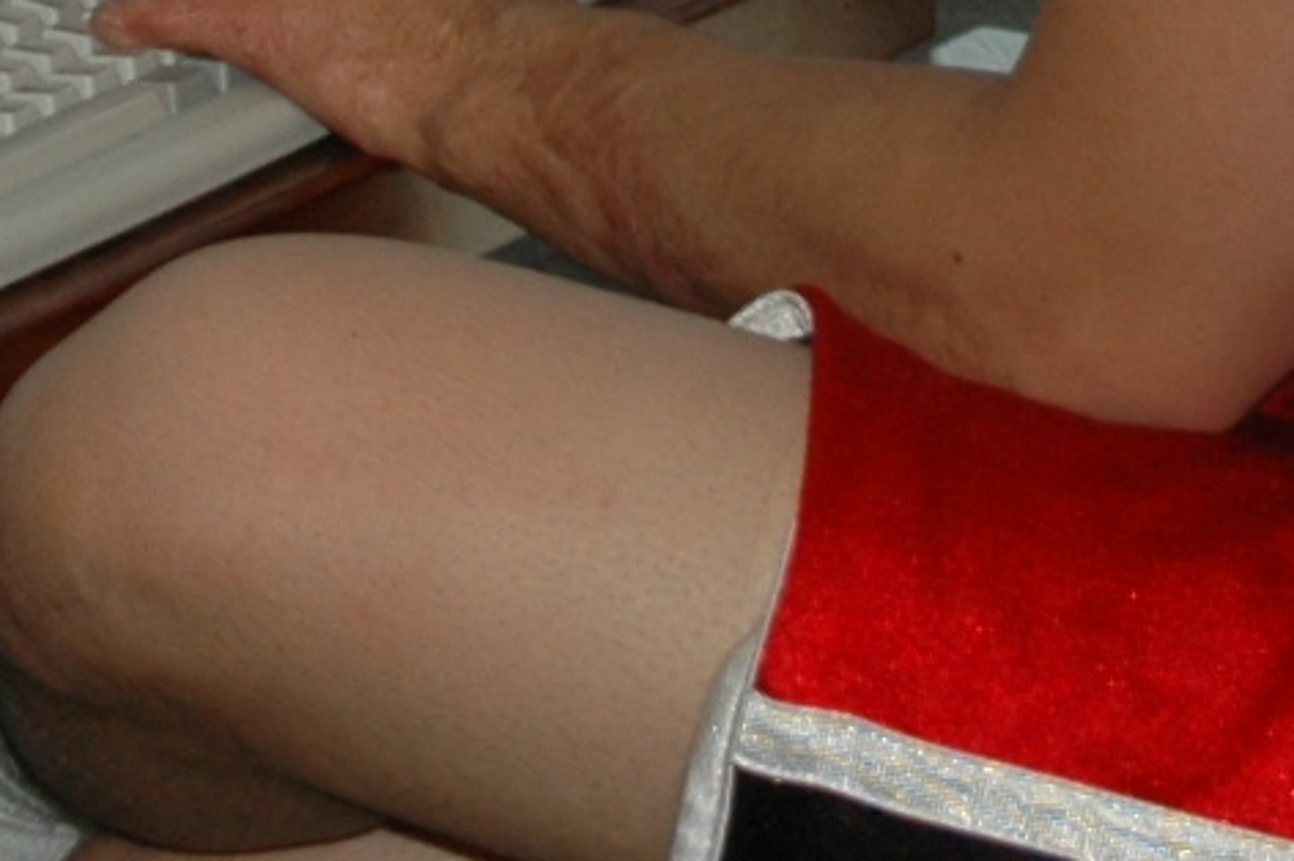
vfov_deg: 3.7
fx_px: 13038
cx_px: 716
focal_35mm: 363
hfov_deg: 5.7
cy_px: -1182
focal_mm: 38
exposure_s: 1/60
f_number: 4.8
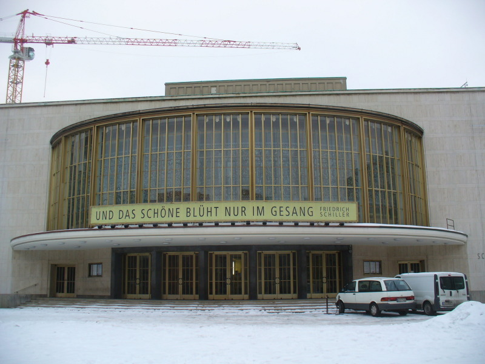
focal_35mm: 37
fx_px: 518
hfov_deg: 50.1
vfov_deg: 38.7
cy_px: 182
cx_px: 242
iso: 64
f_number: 2.8
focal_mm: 6.1
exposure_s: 1/40
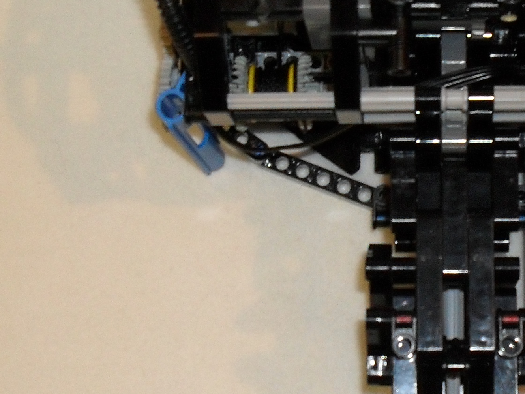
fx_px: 1456
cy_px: 298
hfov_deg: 20.1
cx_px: 446
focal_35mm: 96
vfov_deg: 15.3
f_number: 3.2
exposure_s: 1/45
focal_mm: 6.3
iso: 200
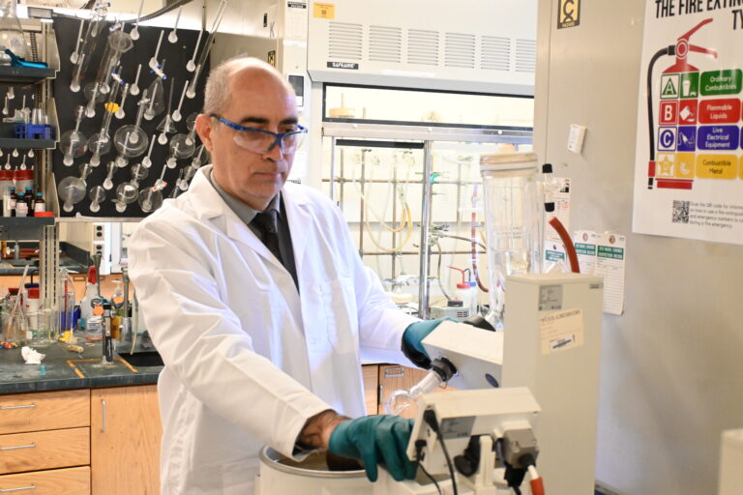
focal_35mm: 47
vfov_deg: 28.5
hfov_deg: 41.7
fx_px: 975
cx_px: 372
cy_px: 248
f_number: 5
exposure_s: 1/100
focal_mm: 31.5
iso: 3200
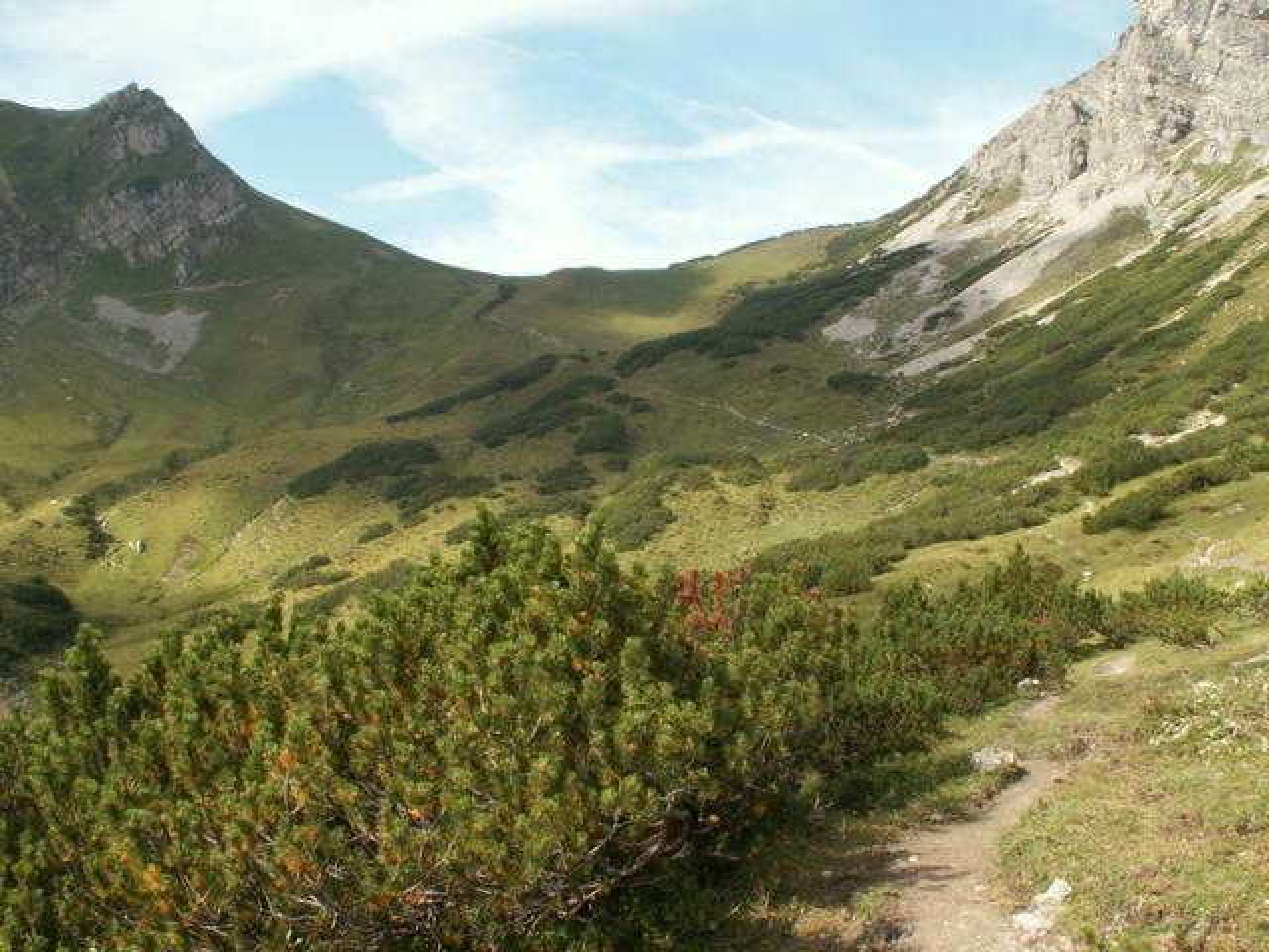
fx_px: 1283
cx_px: 634
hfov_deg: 52.6
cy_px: 476
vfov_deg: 40.7
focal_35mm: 35
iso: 50
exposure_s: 1/60
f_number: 8
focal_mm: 5.86
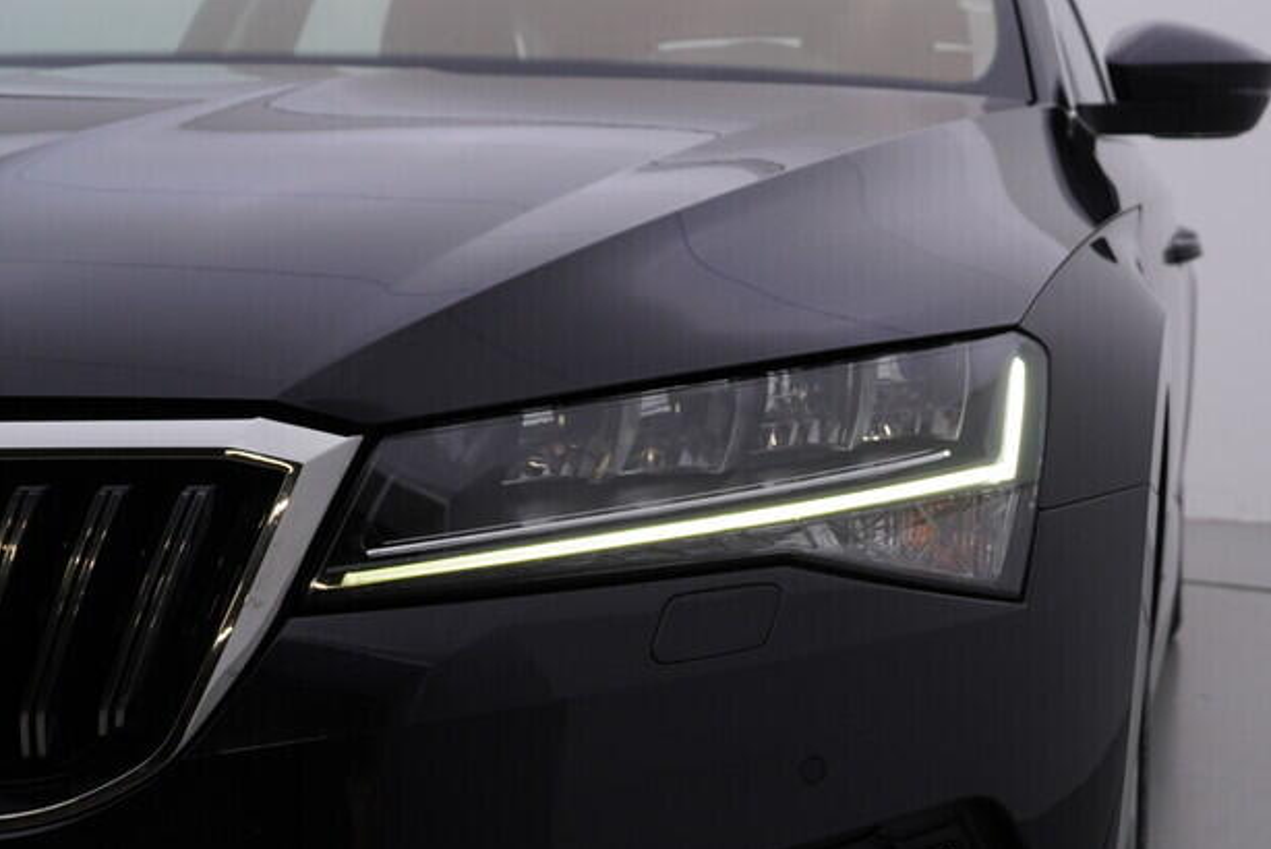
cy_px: 639
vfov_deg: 22.4
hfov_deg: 32.3
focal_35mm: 60
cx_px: 1056
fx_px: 2119
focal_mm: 24
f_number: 5
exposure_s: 1/125
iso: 125
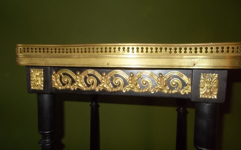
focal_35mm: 28
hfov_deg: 66.5
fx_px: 184
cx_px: 120
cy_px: 77
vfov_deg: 44.5
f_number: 3.2
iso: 200
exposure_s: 1/25
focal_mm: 4.6
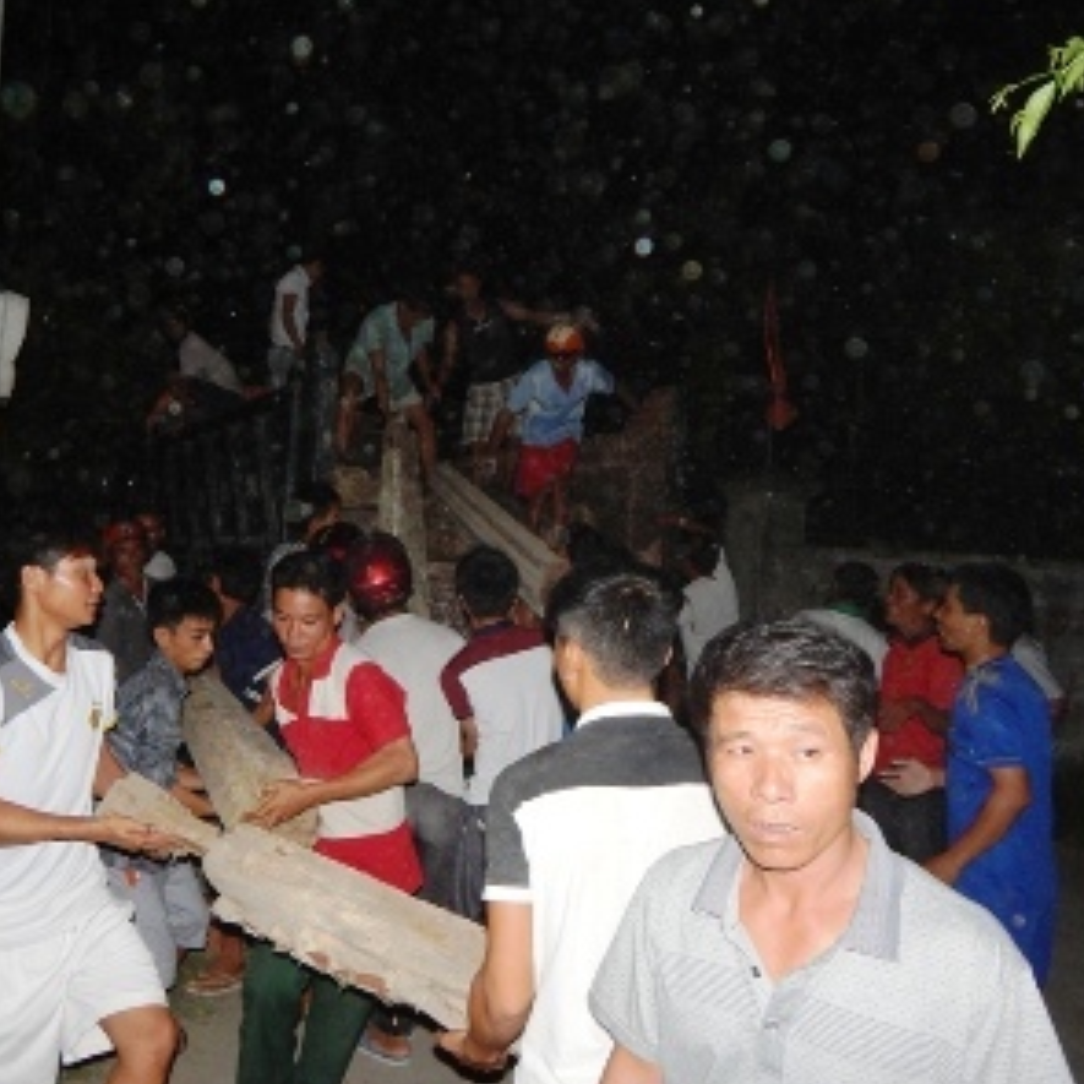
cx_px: 408
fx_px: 1098
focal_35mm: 31
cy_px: 529
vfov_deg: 52.5
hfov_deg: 52.0
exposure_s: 1/30
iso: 200
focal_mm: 4
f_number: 3
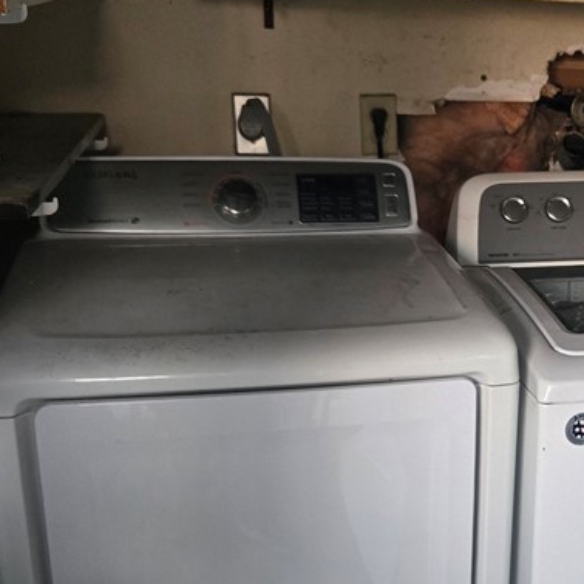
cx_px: 525
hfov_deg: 29.8
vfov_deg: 30.9
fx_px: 1050
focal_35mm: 55
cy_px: 388
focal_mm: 5.4
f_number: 1.8
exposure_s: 1/120
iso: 640
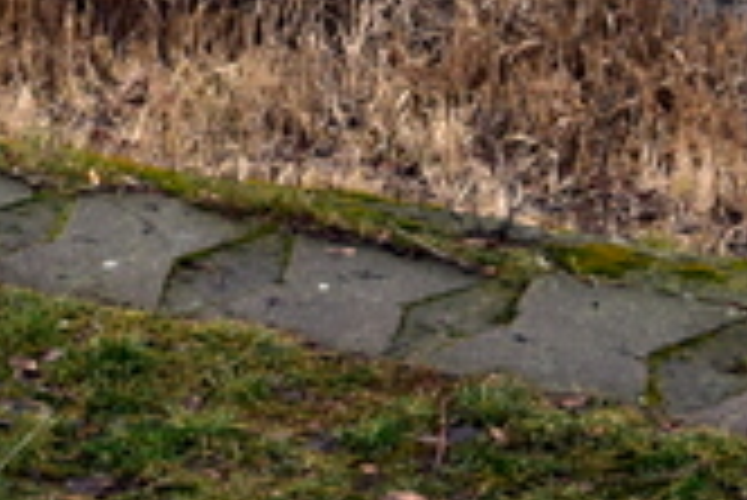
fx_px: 4507
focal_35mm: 217
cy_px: -586
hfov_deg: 9.4
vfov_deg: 6.1
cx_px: -40
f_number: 9
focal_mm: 30
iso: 400
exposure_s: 1/100
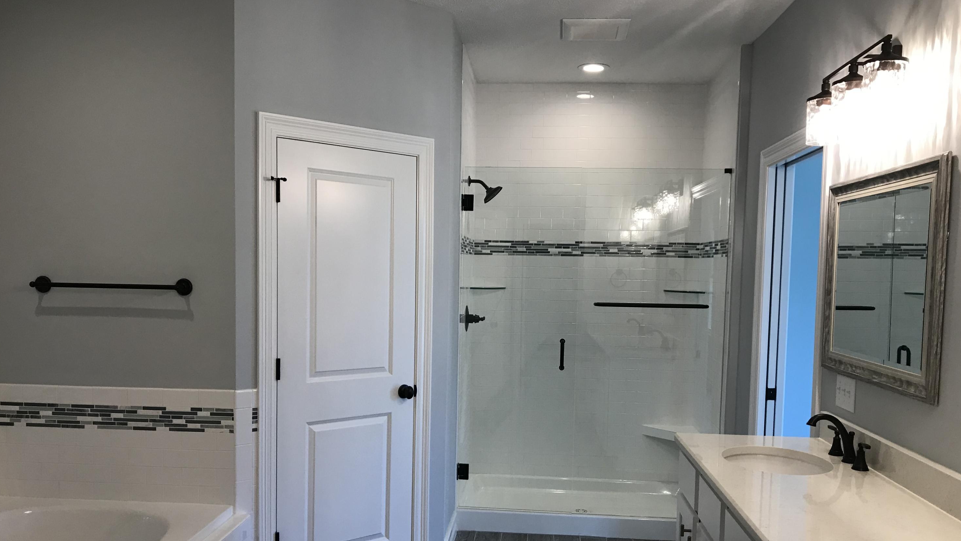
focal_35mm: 31
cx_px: 484
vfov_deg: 37.6
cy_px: 335
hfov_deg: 62.6
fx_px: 790
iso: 20
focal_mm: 3.99
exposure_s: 1/40
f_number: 1.8
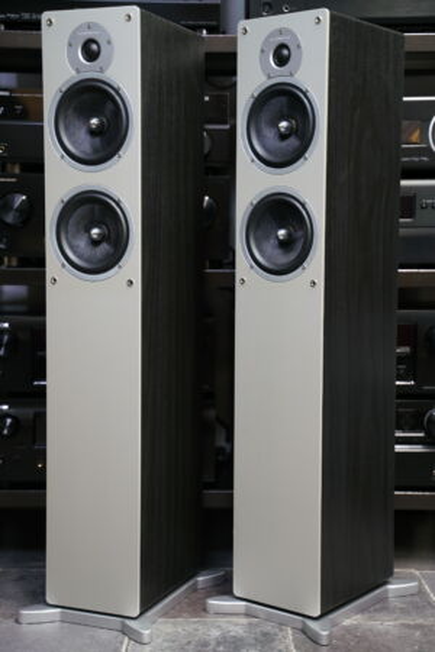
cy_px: 326
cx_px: 218
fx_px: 1051
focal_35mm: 58
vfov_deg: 34.5
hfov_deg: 23.4
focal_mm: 58
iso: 200
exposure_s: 1/15
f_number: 3.2
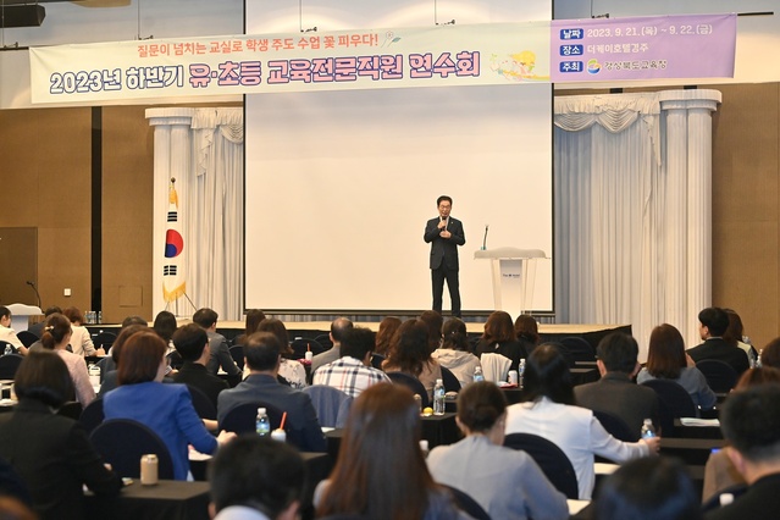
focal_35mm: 70
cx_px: 390
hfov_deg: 28.8
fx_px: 1517
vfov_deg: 19.5
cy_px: 260
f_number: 4
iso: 4000
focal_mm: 70
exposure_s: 1/200
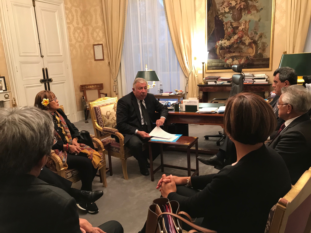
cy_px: 116
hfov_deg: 63.4
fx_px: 252
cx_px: 156
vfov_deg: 49.7
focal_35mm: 28
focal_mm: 3.99
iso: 50
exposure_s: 1/17
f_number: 1.8
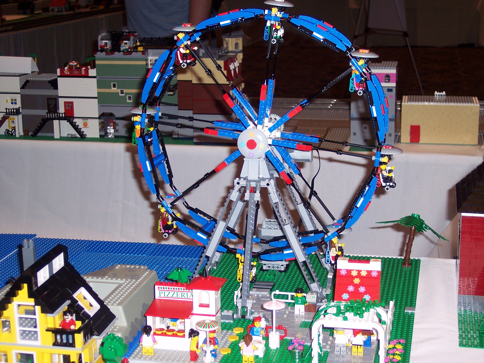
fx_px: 909
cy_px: 182
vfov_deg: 22.6
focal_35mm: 65
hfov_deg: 29.8
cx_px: 242
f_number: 3.4
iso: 100
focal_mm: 13.3
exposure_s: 1/90
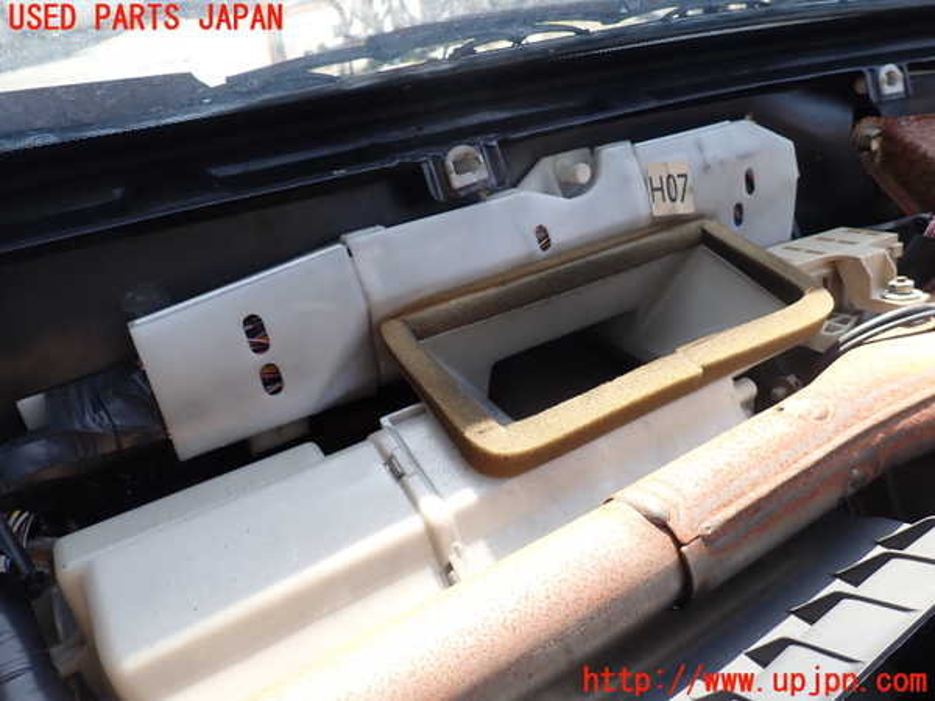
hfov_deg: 69.4
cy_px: 350
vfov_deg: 54.9
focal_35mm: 25
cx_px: 468
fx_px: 675
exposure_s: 1/200
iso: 100
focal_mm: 4.5
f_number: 2.8
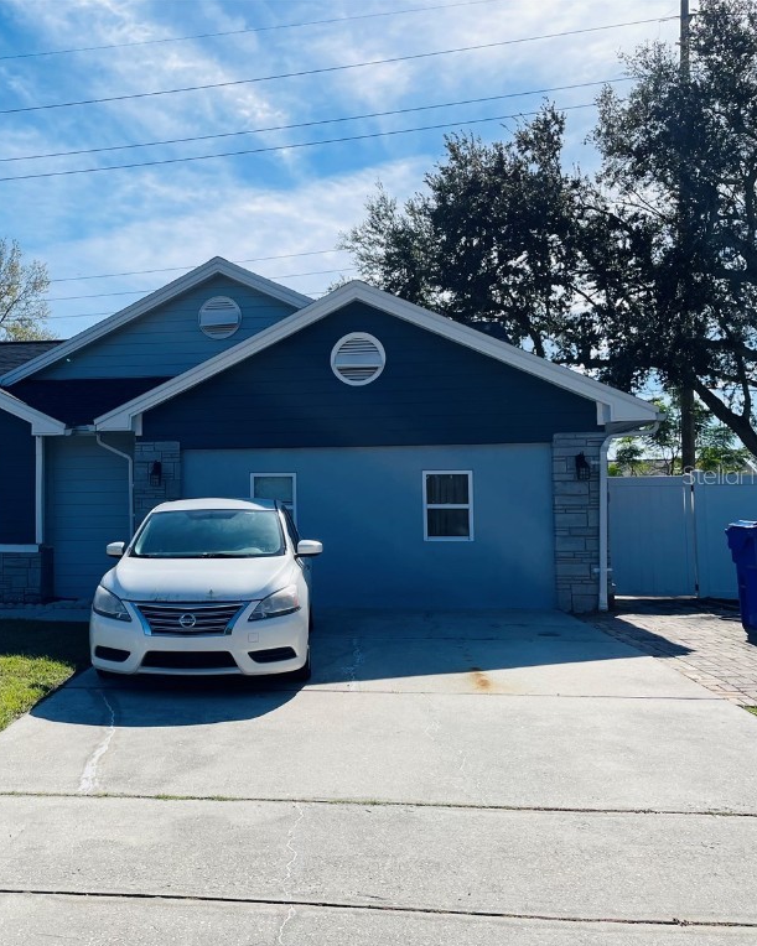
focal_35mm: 34
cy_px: 474
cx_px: 165
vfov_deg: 52.8
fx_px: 952
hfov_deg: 41.7
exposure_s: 1/4132
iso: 32
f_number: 1.6
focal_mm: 4.2
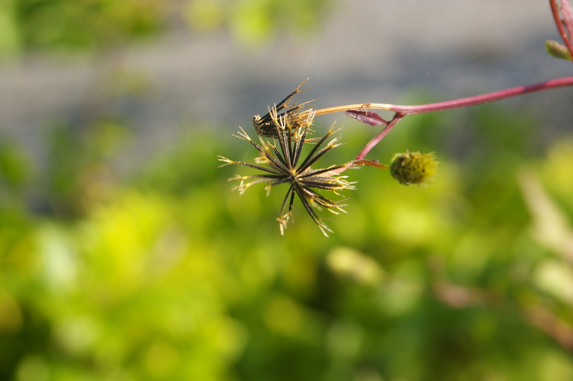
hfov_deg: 13.1
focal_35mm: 158
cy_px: 190
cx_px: 286
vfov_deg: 8.7
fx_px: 2504
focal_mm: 105
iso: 200
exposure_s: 1/180
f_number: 8
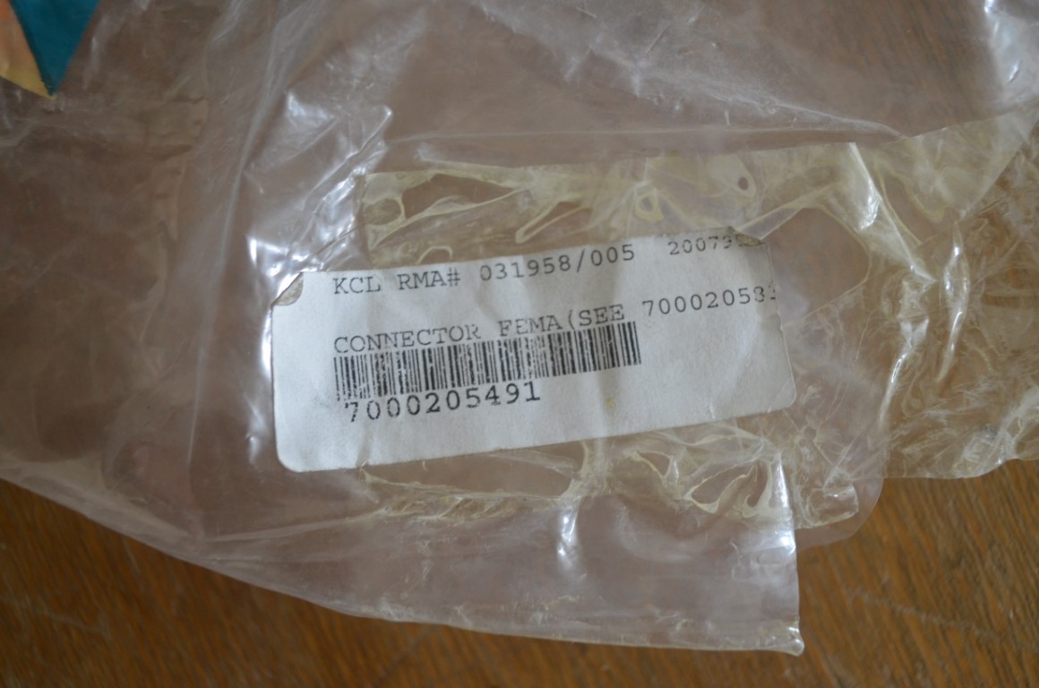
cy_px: 344
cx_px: 520
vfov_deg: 31.7
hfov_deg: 46.5
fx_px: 1210
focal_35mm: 42
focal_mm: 28
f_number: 4.5
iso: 640
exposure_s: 1/60
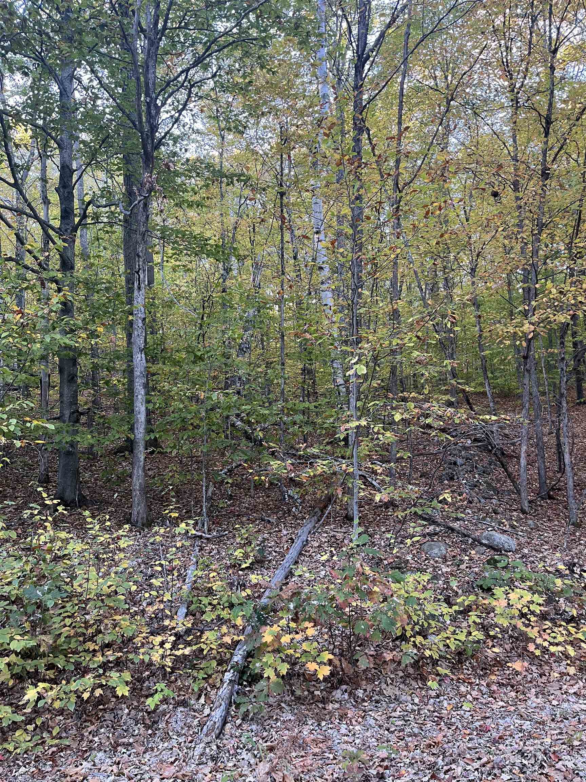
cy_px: 391
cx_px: 293
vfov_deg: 67.3
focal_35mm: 26
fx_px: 587
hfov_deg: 53.1
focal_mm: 5.1
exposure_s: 1/60
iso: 160
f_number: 1.6
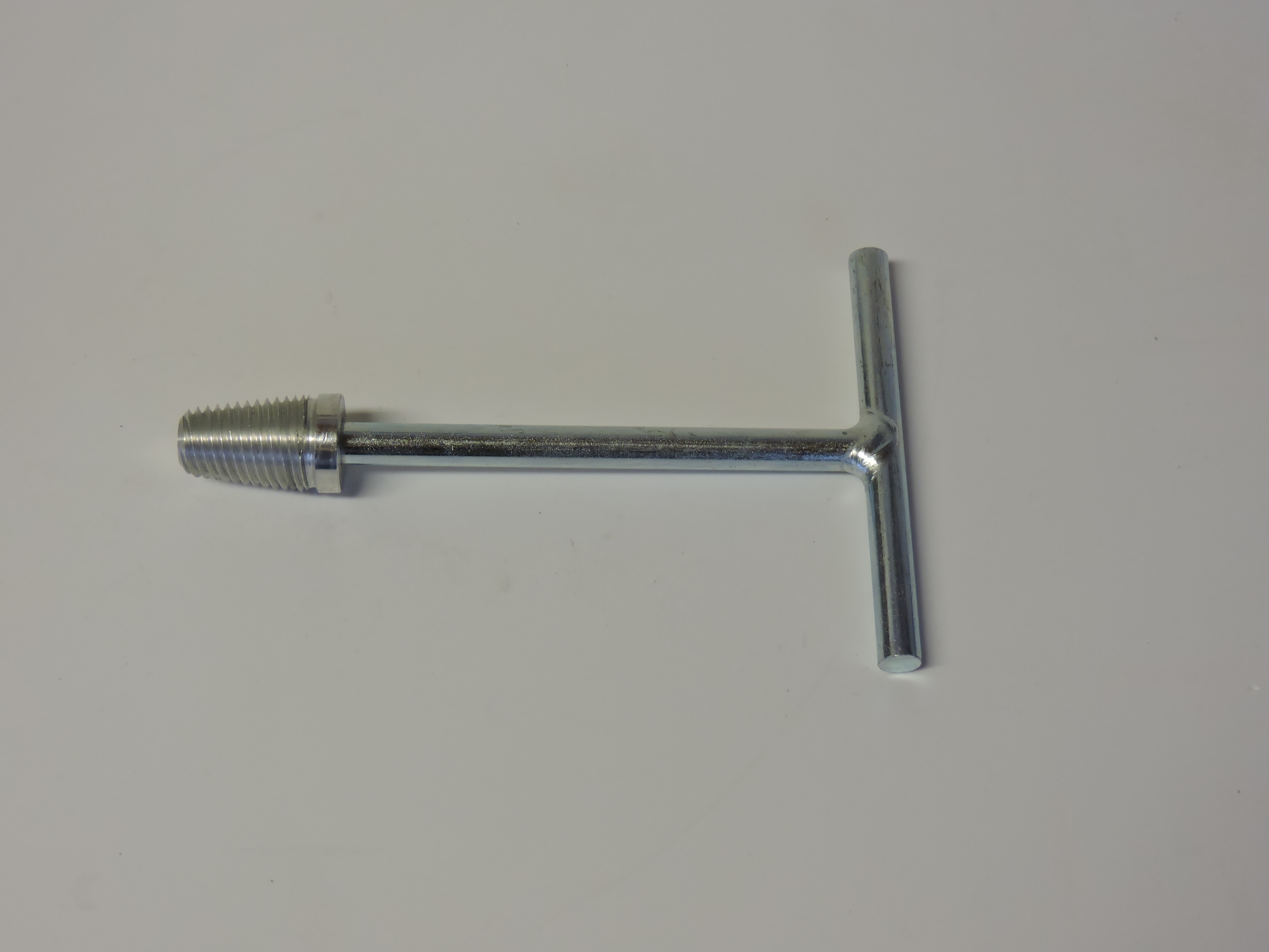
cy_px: 476
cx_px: 634
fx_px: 2200
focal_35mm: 60
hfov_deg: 32.2
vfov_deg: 24.4
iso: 220
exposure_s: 1/60
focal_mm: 10.7
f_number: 3.7
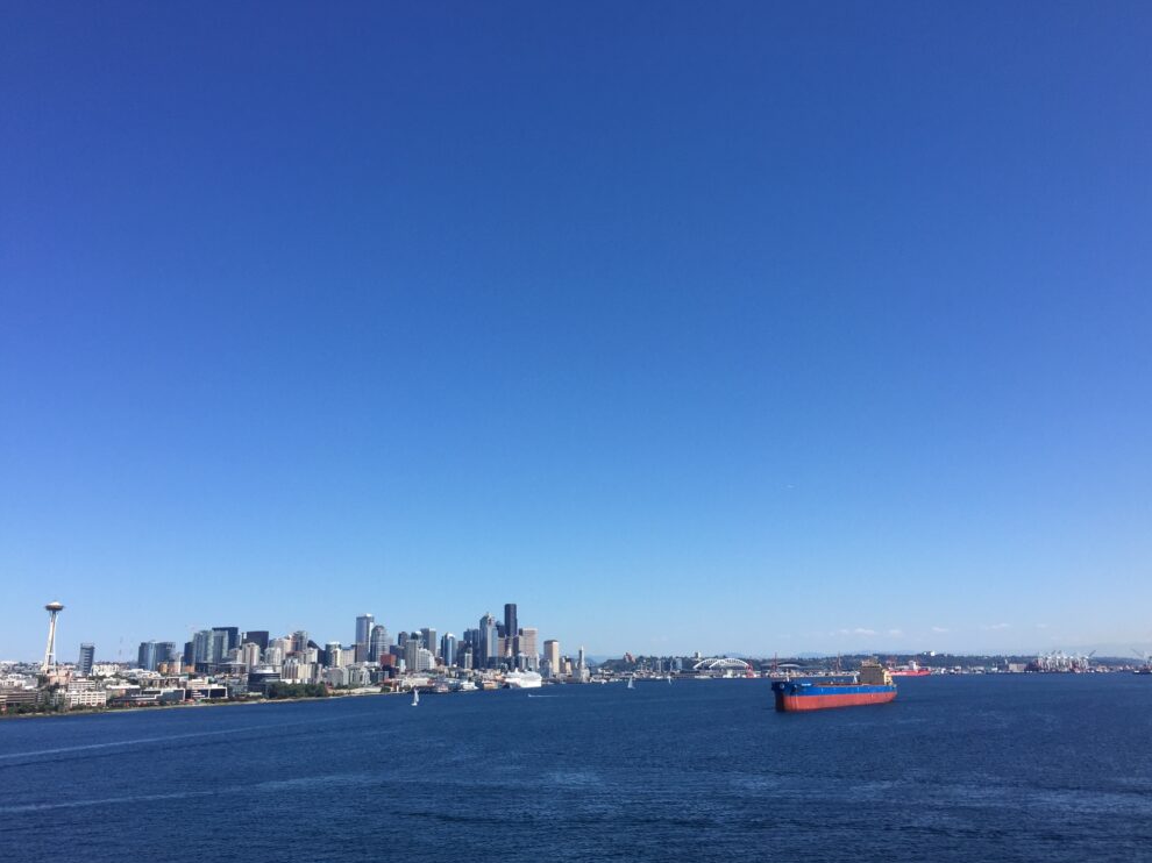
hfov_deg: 60.0
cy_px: 427
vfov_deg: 46.8
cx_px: 595
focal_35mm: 30
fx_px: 998
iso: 32
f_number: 2.2
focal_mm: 4.15
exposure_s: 1/2198
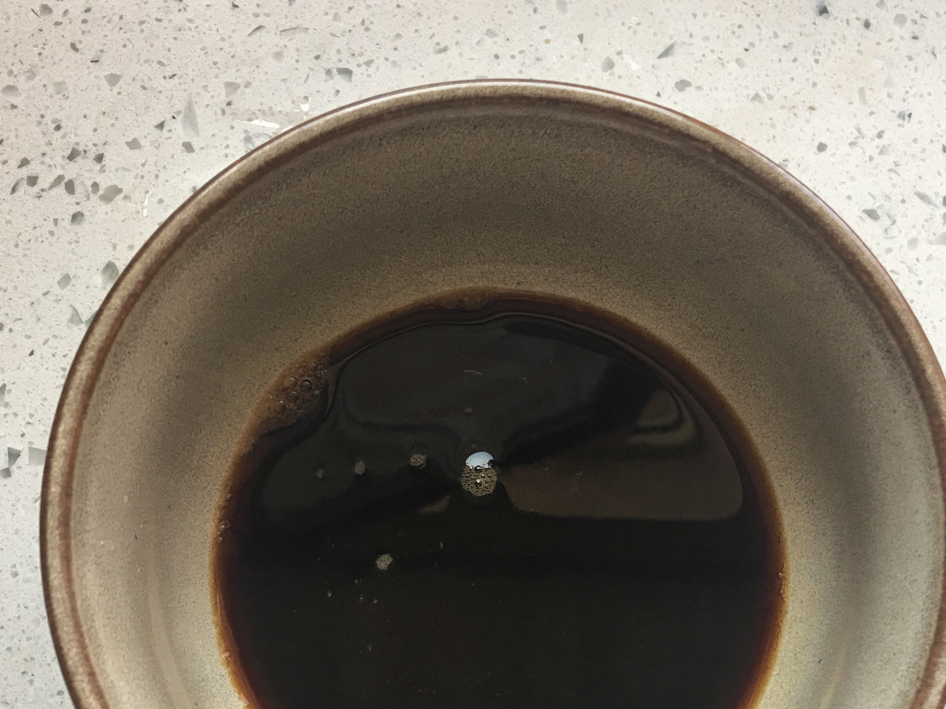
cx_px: 527
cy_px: 499
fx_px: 1230
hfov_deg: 42.0
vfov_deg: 31.8
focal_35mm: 45
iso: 25
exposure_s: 1/33
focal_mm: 4.15
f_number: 2.2
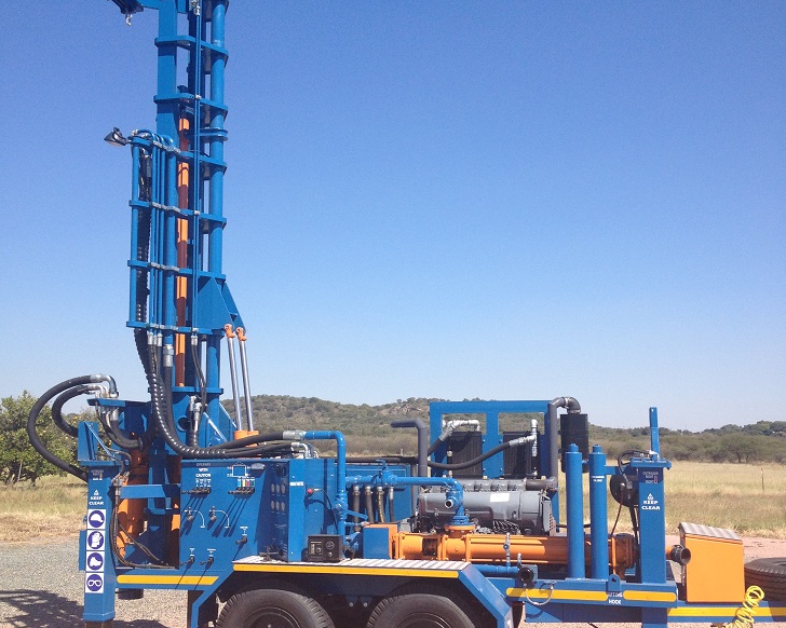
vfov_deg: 32.7
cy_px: 353
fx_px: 1070
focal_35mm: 46
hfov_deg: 40.3
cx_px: 395
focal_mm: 4.28
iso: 50
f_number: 2.4
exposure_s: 1/1416
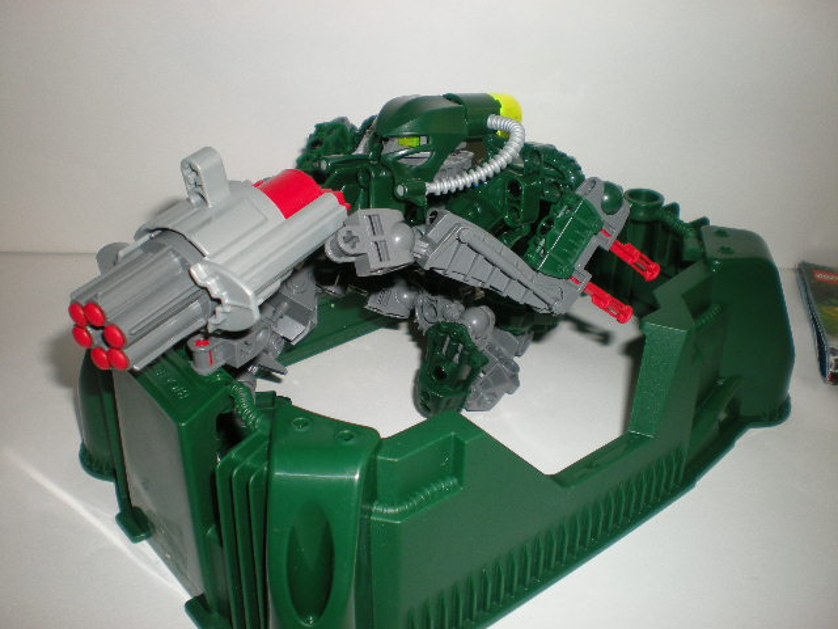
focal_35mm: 38
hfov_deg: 49.0
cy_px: 314
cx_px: 419
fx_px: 920
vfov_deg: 37.7
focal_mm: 6.3
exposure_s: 1/60
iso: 64
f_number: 3.1
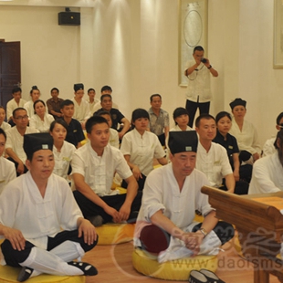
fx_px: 638
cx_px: 79
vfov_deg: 24.9
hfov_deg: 24.8
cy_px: 109
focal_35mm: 69
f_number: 4
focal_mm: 28
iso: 200
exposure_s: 1/13
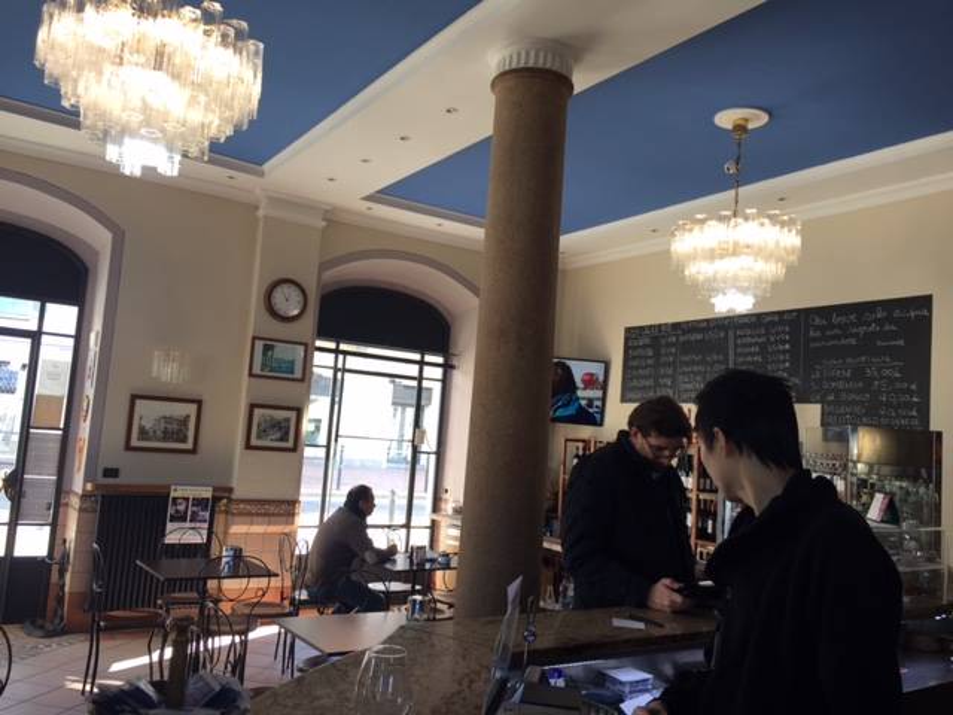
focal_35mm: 29
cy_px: 358
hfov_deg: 61.7
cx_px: 476
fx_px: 798
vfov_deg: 48.2
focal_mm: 4.15
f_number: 2.2
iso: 32
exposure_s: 1/50
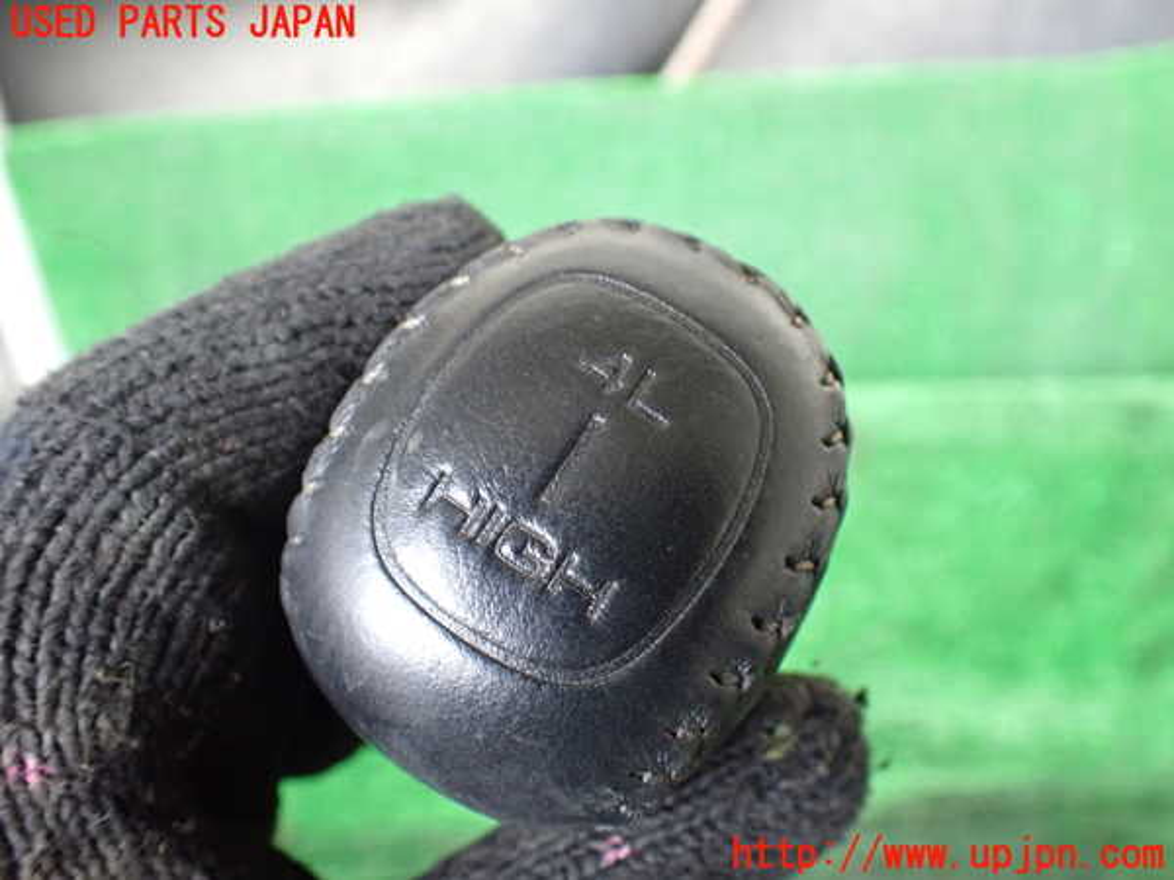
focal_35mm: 30
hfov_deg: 60.0
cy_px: 440
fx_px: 1017
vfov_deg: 46.8
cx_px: 587
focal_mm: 5.4
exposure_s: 1/50
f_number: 2.3
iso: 800
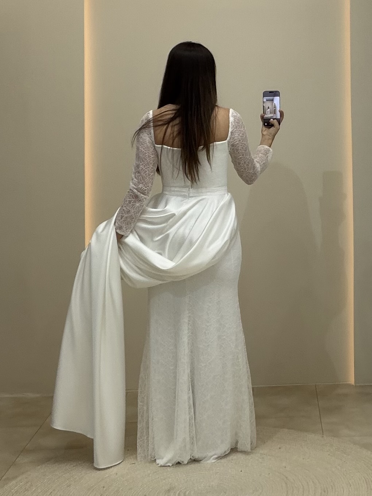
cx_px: 186
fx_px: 430
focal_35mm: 30
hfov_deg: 46.8
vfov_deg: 60.0
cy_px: 248
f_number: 1.9
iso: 64
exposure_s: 1/125
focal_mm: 2.71
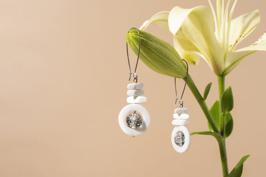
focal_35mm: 53
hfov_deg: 37.5
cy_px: 88
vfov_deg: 25.5
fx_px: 392
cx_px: 133
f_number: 18
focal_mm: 35
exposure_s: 1/100
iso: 100
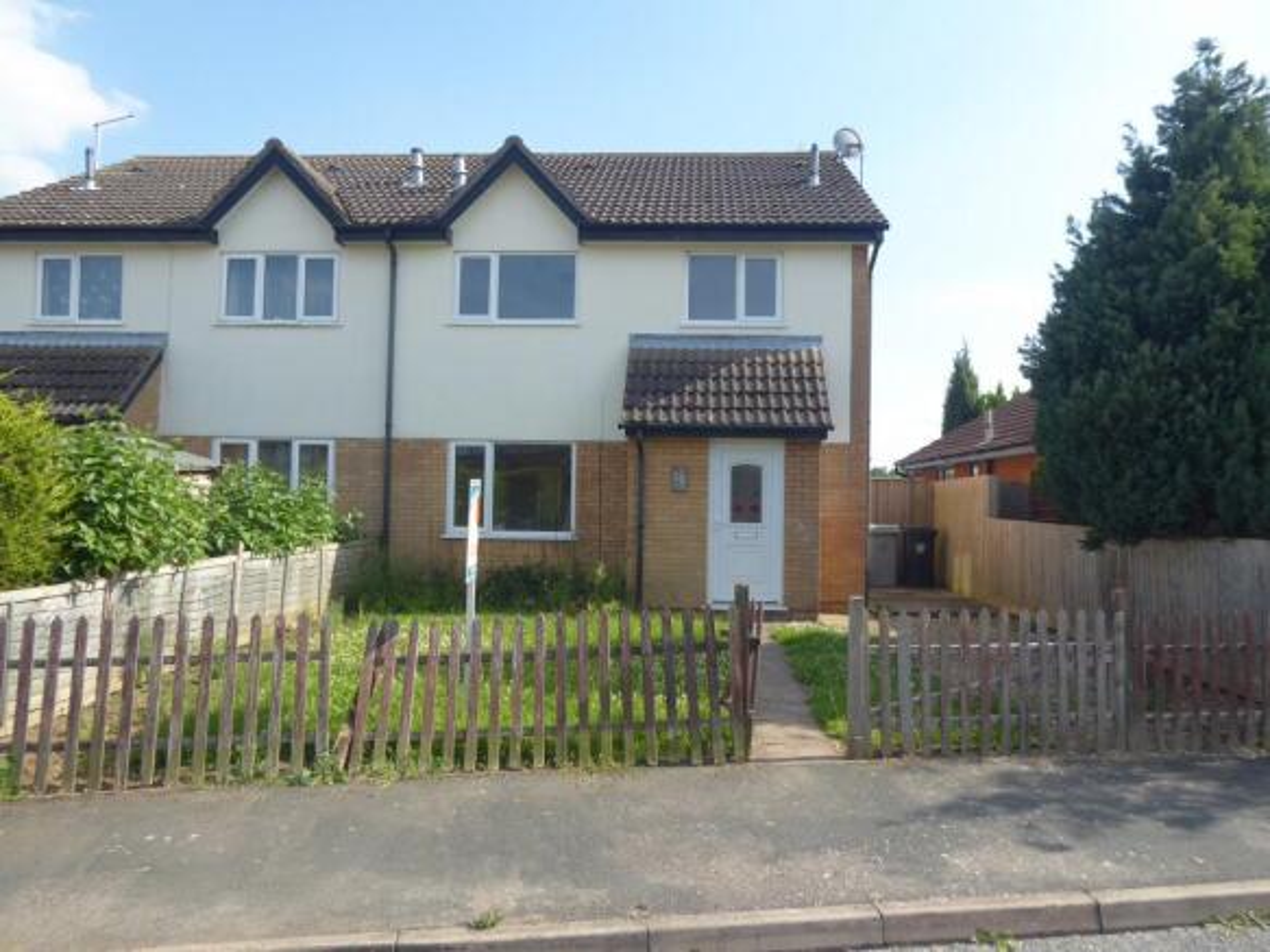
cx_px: 635
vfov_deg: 56.8
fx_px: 880
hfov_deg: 71.6
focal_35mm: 24
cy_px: 476
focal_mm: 4.3
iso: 80
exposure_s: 1/500
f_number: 3.3
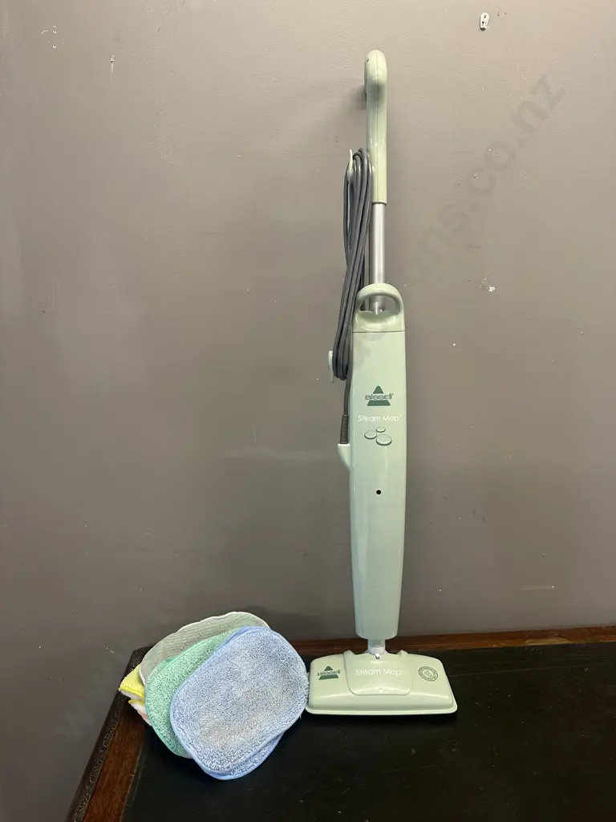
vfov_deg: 71.6
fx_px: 569
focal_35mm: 24
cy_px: 411
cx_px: 308
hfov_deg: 56.8
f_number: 1.78
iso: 125
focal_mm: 6.86
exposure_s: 1/50
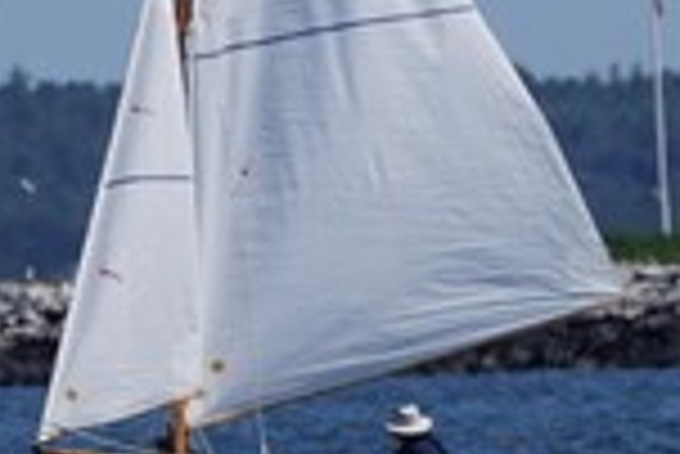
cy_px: -34
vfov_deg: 0.6
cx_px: 45
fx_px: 47071
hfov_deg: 0.8
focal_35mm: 2490
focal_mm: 313
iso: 160
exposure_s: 1/2000
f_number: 5.6
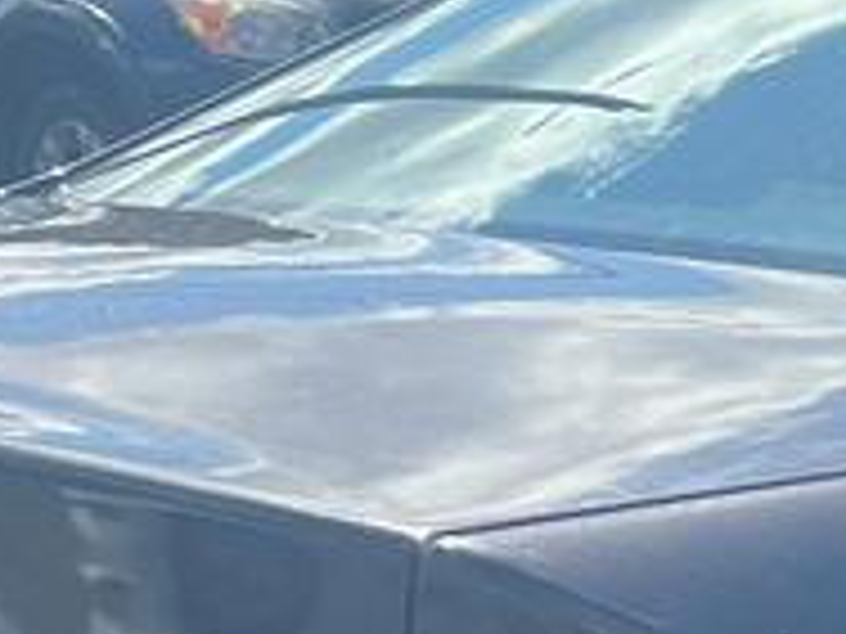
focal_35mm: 177
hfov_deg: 9.8
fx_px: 4326
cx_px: 2056
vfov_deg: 8.0
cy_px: 1277
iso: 50
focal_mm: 5.7
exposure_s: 1/1575
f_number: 1.5
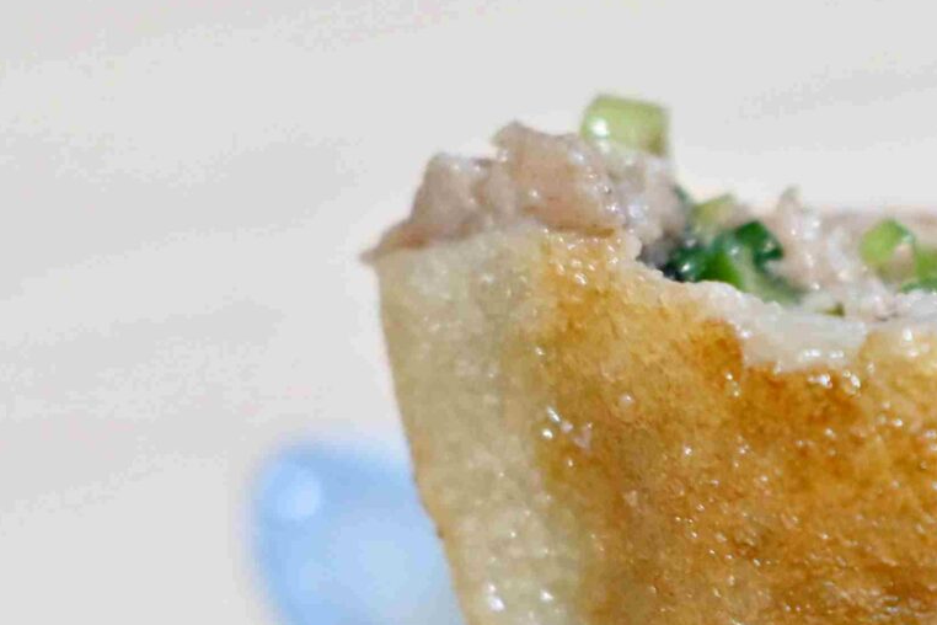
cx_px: 1354
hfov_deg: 8.0
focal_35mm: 252
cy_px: 703
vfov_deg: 5.4
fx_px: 6558
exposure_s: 1/200
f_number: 2.5
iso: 500
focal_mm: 50
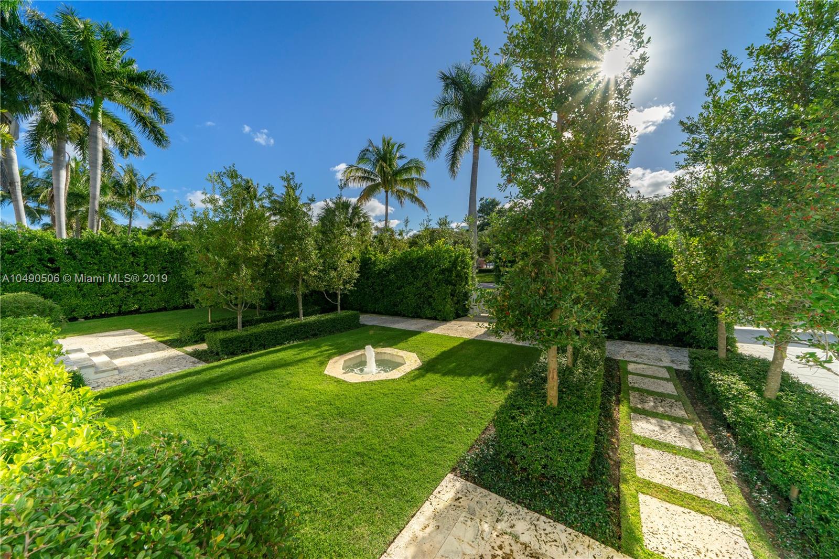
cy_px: 280
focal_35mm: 12
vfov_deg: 90.0
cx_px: 420
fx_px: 280
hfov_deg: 112.6
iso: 320
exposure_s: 1/500
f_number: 11
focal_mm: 12
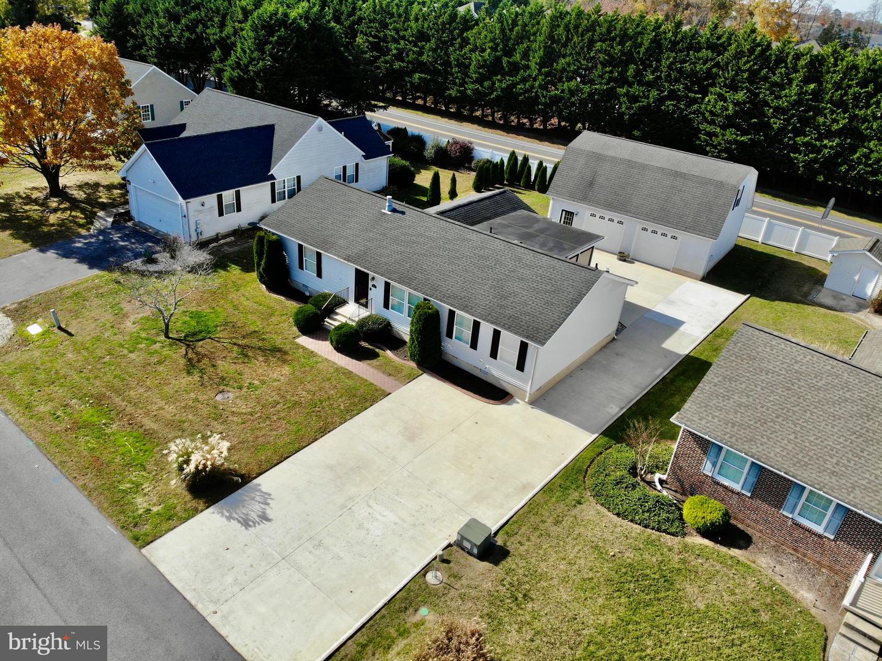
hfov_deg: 71.6
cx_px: 441
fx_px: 611
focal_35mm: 24
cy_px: 330
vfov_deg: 56.8
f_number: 2.8
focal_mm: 4.5
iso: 112
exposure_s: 1/668
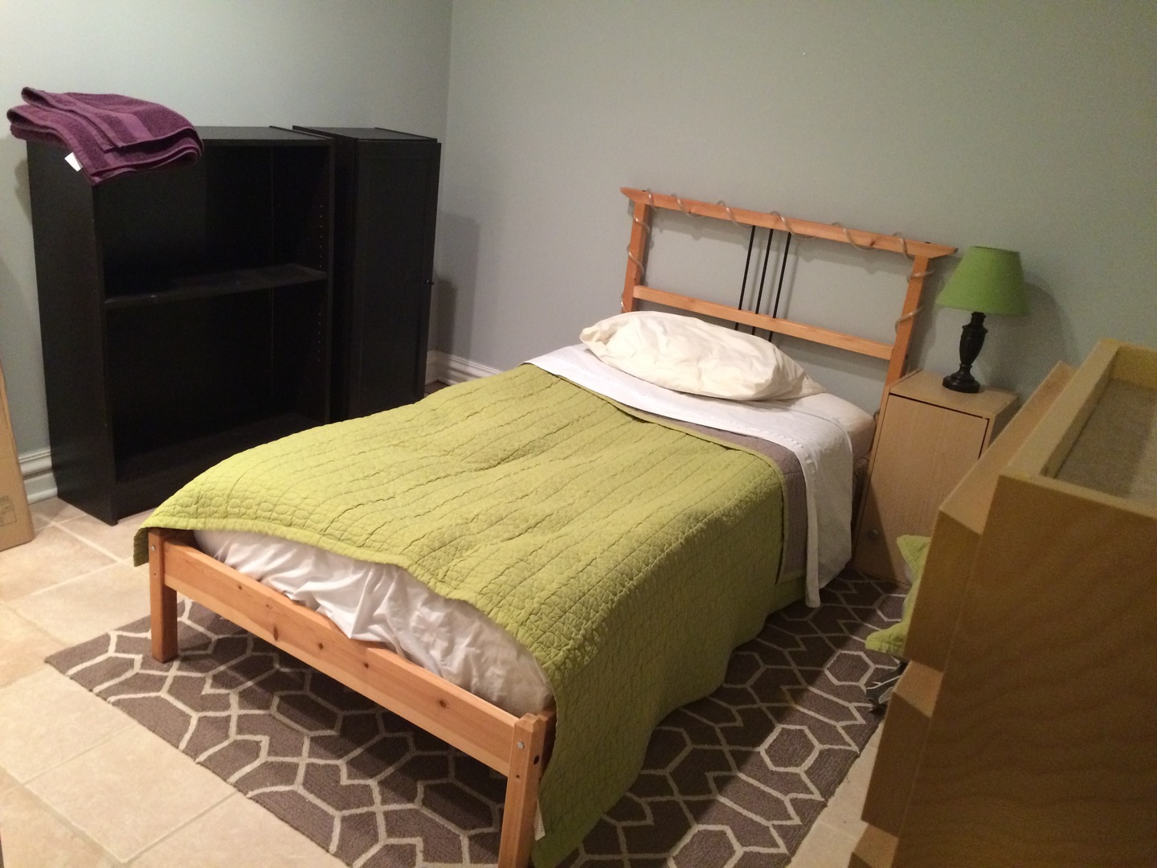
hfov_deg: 61.7
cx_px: 578
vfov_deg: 48.2
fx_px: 969
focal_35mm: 29
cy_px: 434
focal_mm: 4.15
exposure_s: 1/30
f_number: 2.2
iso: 320
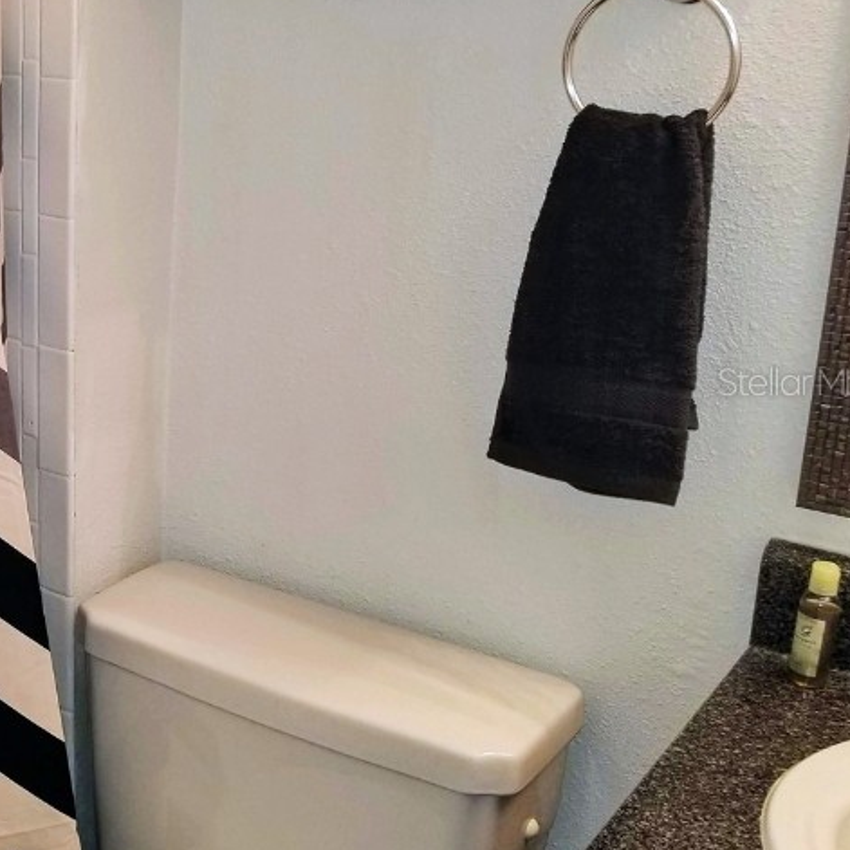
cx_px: -36
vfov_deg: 34.0
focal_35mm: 50
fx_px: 1389
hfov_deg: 31.0
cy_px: 381
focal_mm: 4.25
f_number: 1.7
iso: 80
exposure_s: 1/60
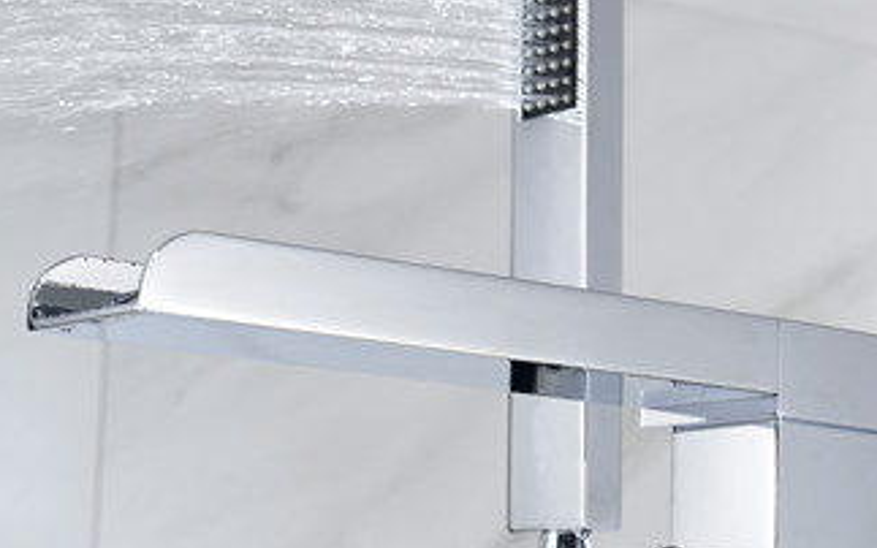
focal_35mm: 101
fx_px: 2414
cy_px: 343
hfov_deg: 20.4
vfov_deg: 12.9
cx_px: 187
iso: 100
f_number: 6.3
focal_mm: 40
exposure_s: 1/160
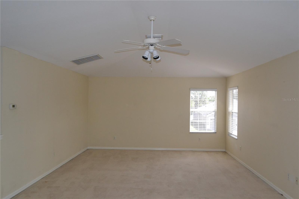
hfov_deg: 67.4
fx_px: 224
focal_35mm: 27
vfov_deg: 47.9
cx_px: 150
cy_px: 100
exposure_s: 1/200
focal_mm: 18
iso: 1600
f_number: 13
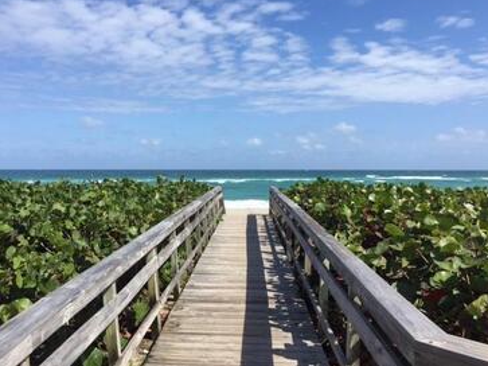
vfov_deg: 44.1
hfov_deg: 56.8
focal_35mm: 32
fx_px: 451
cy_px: 168
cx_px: 225
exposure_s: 1/2326
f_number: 2.2
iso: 32
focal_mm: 4.15
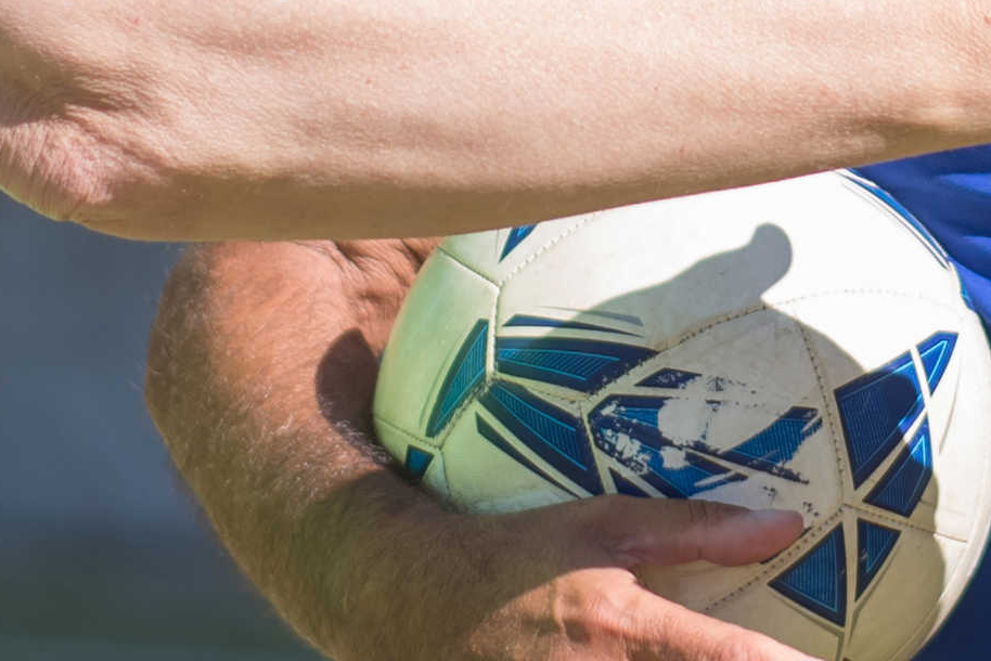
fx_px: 9059
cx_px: 1087
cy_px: -24
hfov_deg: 6.2
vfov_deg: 4.2
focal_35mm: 329
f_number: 2.2
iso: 64
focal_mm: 50
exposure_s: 1/1600
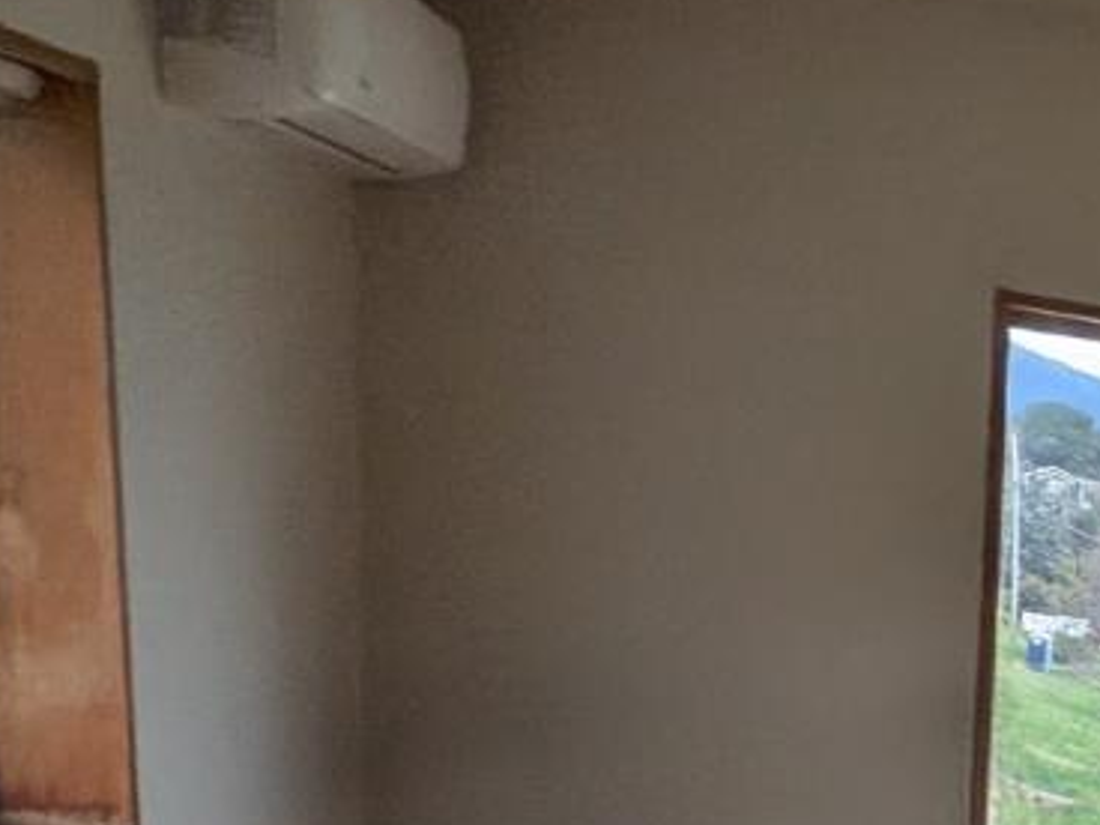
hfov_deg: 23.9
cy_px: 871
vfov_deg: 25.8
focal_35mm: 53
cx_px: 1832
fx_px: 1684
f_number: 2.2
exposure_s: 1/69.8
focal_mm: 1.54
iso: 71
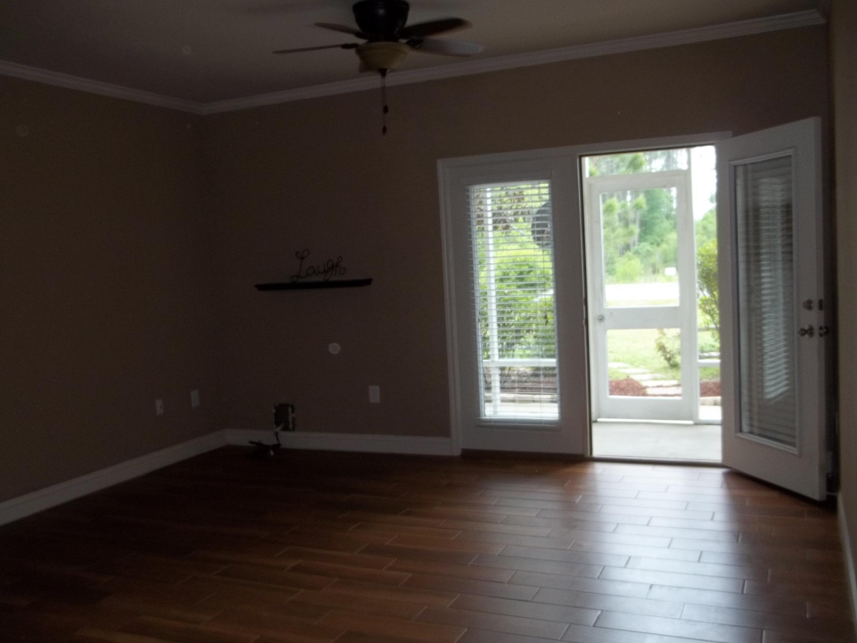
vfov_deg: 42.9
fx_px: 817
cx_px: 428
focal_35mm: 33
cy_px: 322
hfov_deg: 55.4
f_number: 3.3
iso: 100
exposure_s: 1/80
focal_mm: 5.9
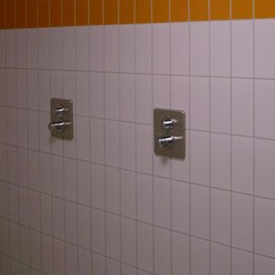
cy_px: 55
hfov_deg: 24.3
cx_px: 158
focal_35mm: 71
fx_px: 638
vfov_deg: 23.9
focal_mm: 7.6
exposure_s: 1/100
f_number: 2.6
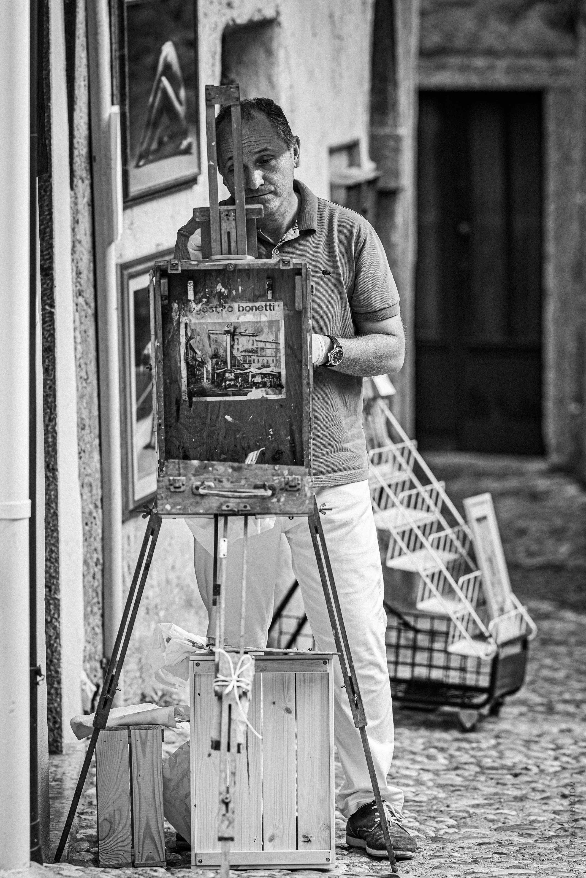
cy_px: 439
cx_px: 293
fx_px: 3294
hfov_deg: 10.2
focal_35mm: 135
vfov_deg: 15.2
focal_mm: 135
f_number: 2.5
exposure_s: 1/320
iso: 100
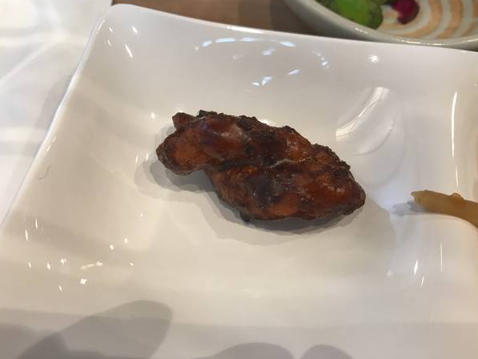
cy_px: 184
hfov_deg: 59.9
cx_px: 250
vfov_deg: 46.8
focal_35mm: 30
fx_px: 414
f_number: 1.8
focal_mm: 3.99
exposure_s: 1/24
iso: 40
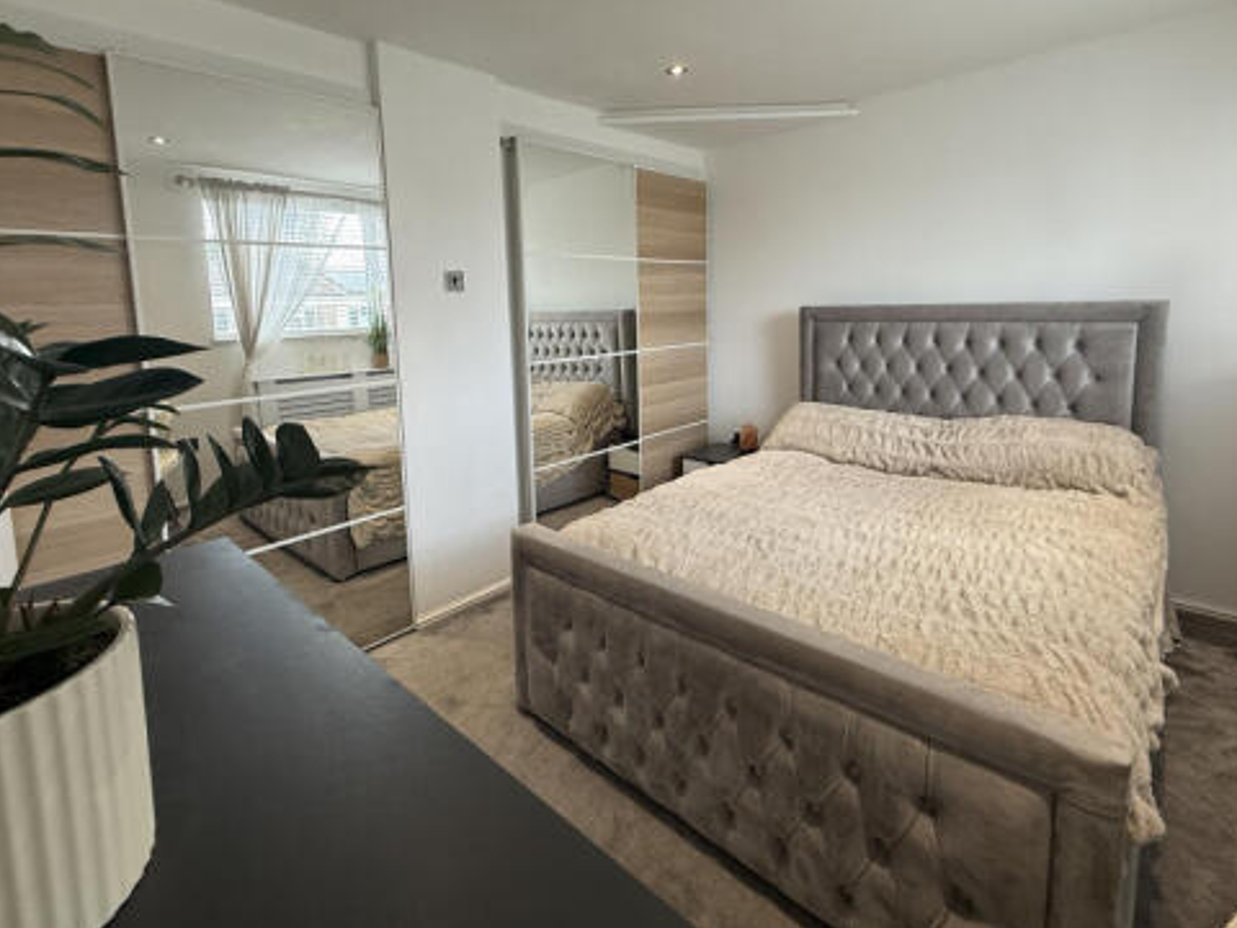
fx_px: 607
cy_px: 370
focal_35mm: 17
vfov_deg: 73.9
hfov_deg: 91.0
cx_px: 602
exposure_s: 1/100
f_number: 2.2
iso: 100
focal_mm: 2.22
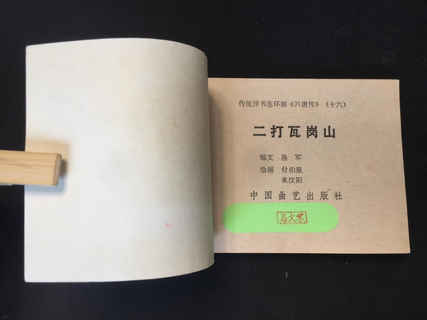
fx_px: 358
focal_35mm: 29
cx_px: 214
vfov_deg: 48.2
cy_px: 160
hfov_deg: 61.7
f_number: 2.2
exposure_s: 1/50
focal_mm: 4.15
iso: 32
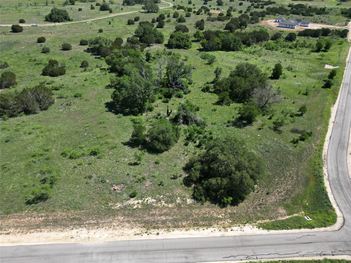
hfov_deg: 71.6
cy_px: 132
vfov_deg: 56.8
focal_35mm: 24
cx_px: 176
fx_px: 243
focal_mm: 6.72
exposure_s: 1/2000
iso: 110
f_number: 1.7
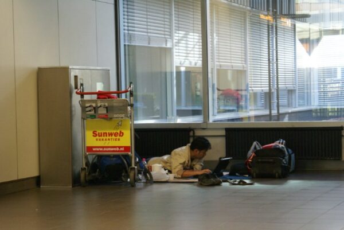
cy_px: 115
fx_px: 1004
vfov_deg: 13.1
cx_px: 172
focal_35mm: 105
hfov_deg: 19.4
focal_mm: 70
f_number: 5.6
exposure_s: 1/40
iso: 400
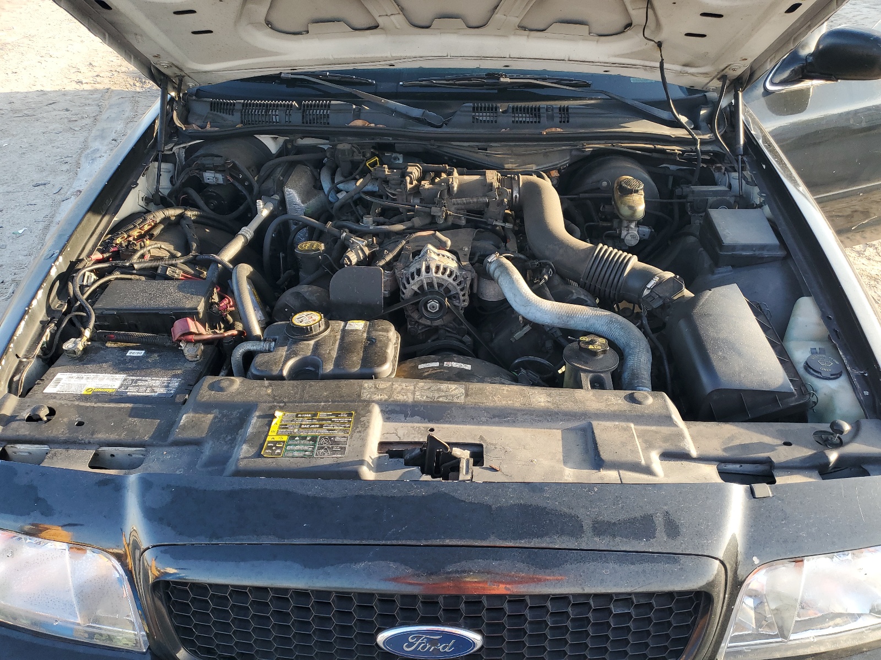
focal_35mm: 26
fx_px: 662
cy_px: 330
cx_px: 440
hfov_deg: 67.3
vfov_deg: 53.1
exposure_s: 1/222
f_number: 1.5
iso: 50
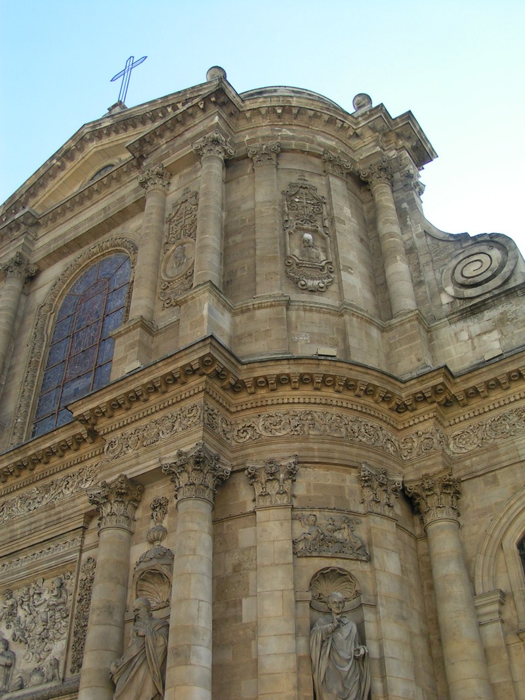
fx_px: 769
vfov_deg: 49.0
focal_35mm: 38
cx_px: 262
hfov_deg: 37.7
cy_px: 350
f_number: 5
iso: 50
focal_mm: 5.8
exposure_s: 1/200
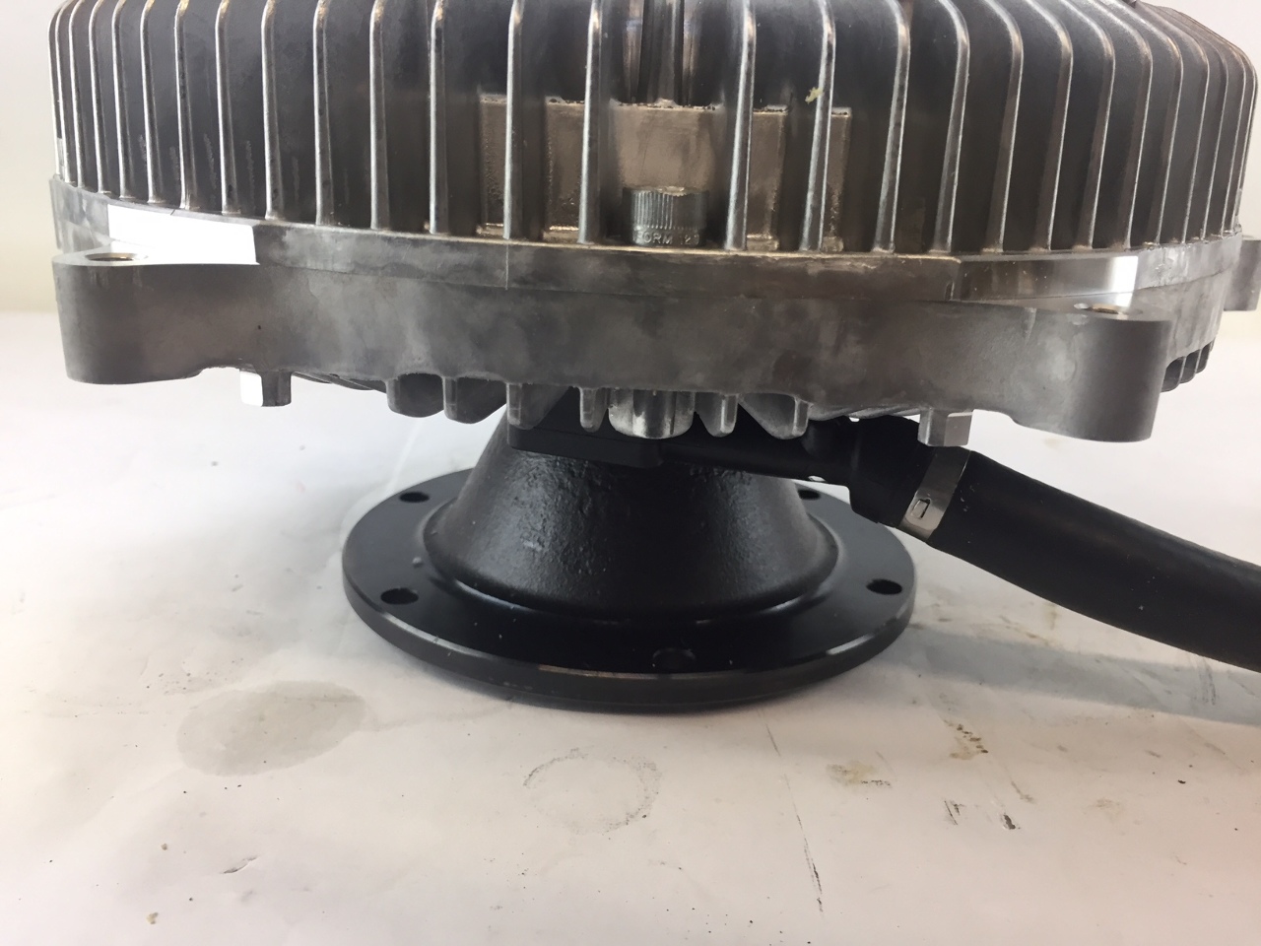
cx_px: 630
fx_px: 1056
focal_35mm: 29
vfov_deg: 48.2
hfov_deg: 61.7
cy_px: 473
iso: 32
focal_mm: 4.15
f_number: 2.2
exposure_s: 1/30
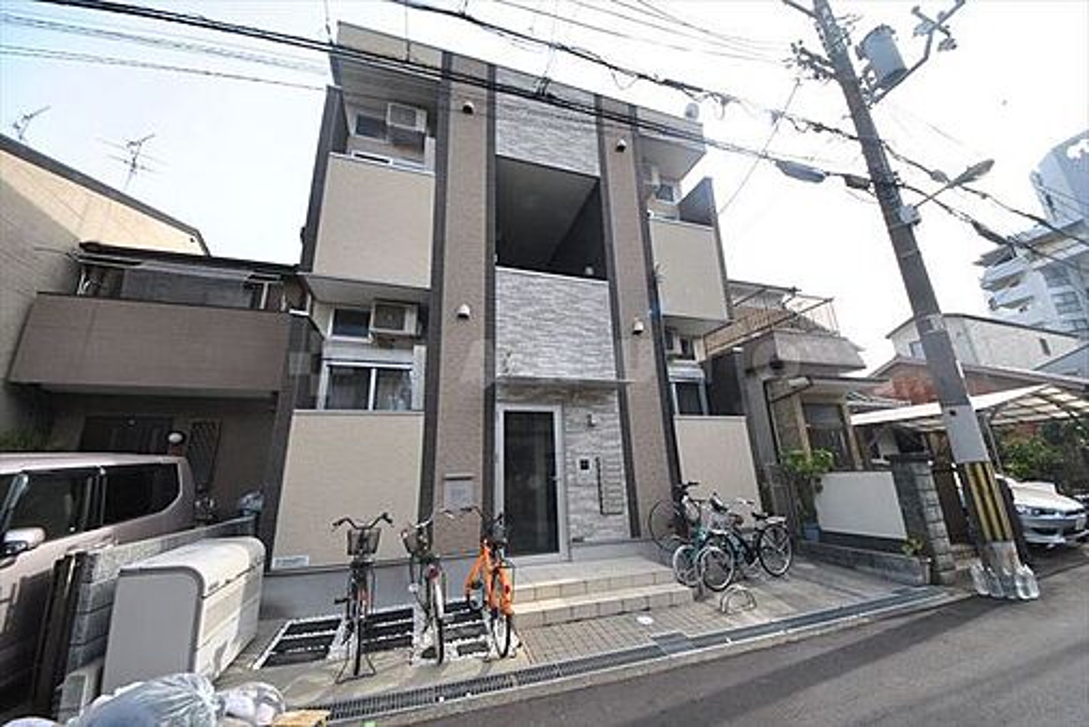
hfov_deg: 112.6
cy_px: 364
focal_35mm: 12
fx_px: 363
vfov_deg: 90.0
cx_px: 544
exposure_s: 1/400
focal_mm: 8
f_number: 10
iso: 800
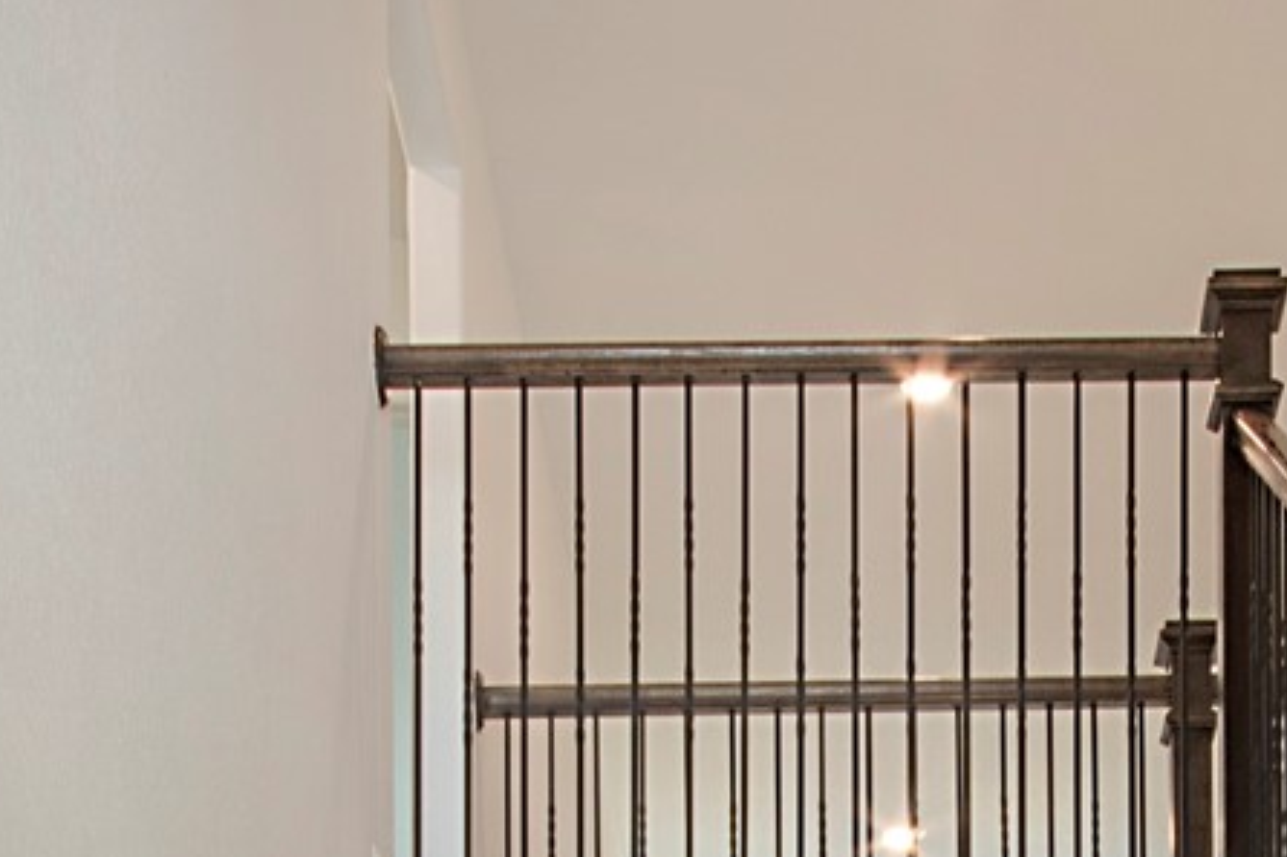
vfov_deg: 14.1
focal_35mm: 73
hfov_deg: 27.4
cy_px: 1928
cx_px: 919
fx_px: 2609
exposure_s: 1/50
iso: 100
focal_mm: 10
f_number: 11
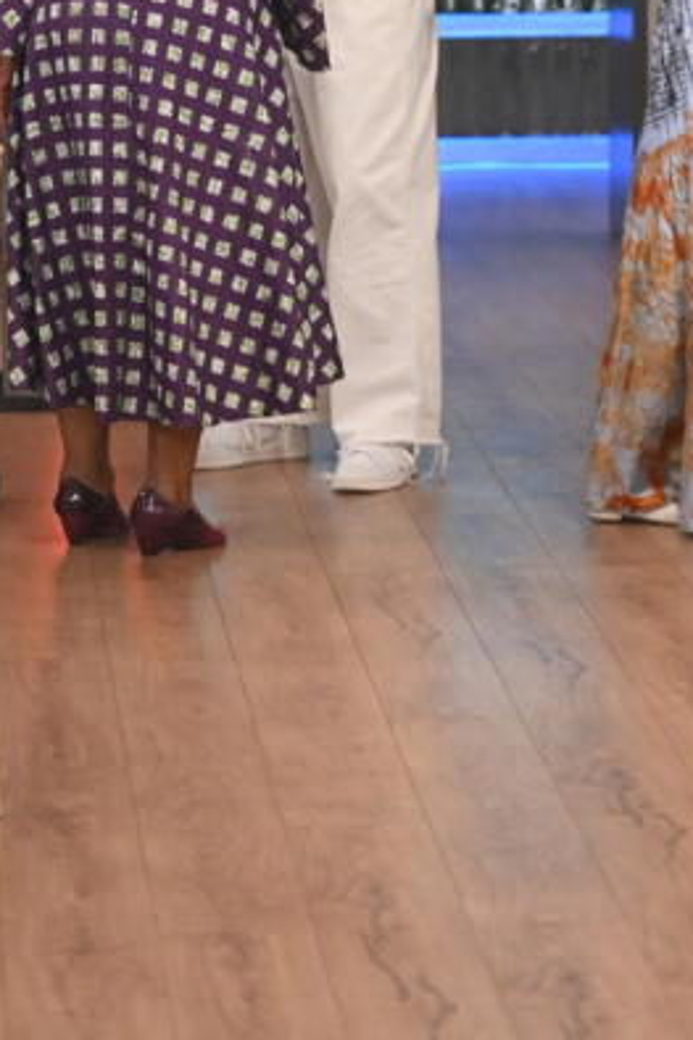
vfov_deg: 9.8
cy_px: -245
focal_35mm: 206
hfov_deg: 6.7
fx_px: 5953
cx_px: 522
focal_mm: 82
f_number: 2.8
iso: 3200
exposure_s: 1/250
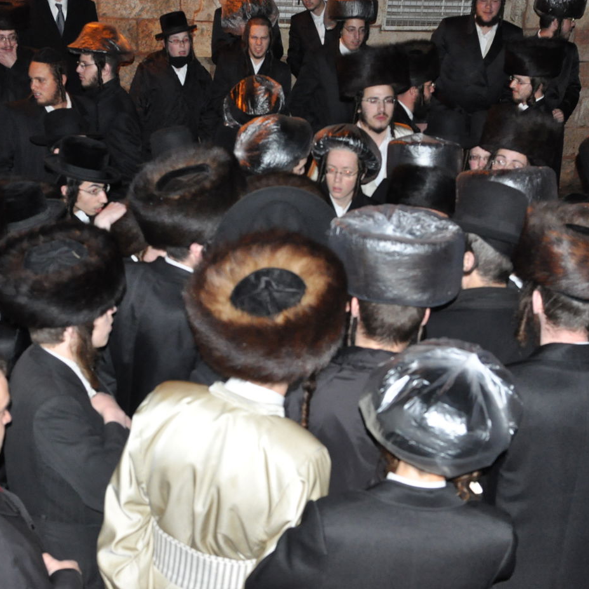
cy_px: 294
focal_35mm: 50
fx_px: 963
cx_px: 276
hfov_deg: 34.0
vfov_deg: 34.0
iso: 2000
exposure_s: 1/60
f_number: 5
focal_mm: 26
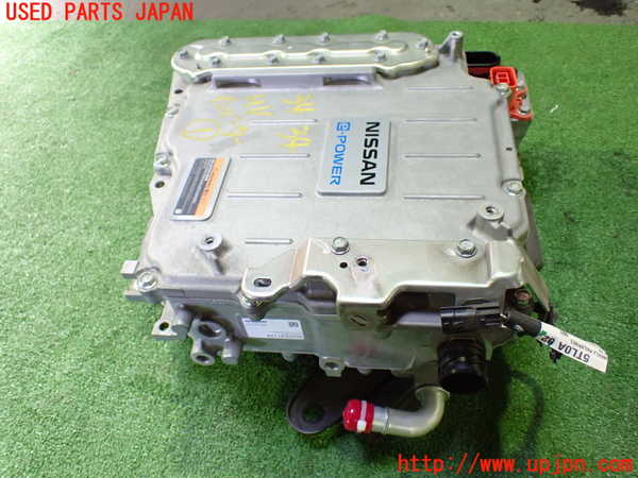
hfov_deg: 60.0
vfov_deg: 46.8
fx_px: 553
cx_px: 319
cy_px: 239
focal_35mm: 30
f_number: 2.3
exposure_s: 1/60
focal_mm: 5.4
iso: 800
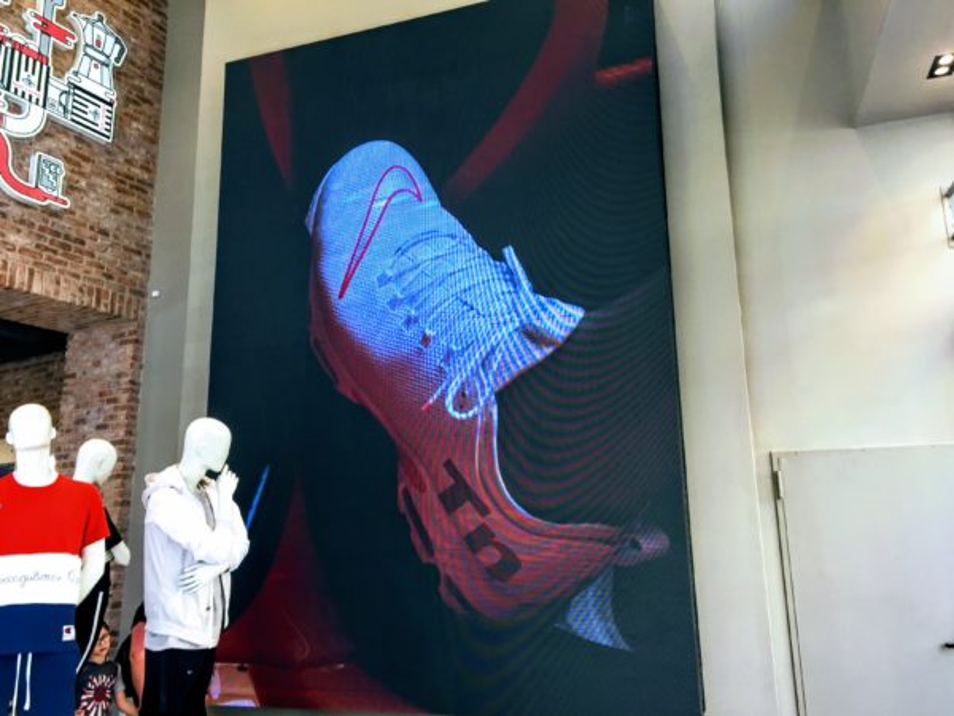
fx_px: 799
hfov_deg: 61.7
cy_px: 358
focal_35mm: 29
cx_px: 477
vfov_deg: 48.2
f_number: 2.2
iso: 32
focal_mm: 4.15
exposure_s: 1/100
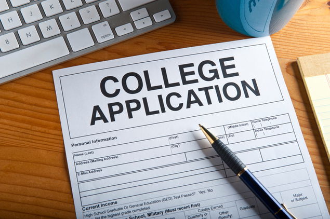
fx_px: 568
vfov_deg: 21.9
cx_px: 165
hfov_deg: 32.4
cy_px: 110
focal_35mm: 62
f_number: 16
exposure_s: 1/250
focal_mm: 62
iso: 400
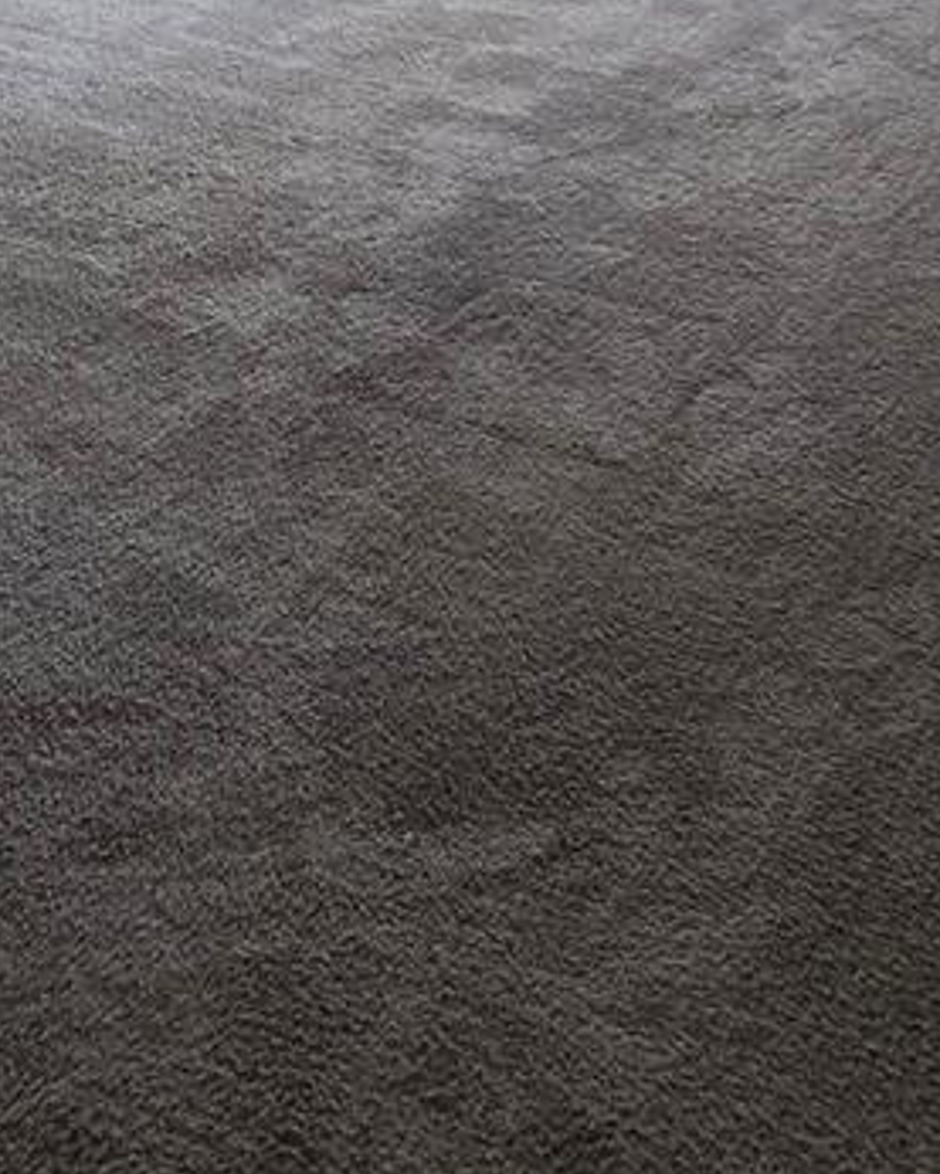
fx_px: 1529
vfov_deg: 32.2
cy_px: -336
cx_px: 652
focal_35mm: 44
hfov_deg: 33.8
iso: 320
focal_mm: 2.2
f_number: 2.2
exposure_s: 1/60
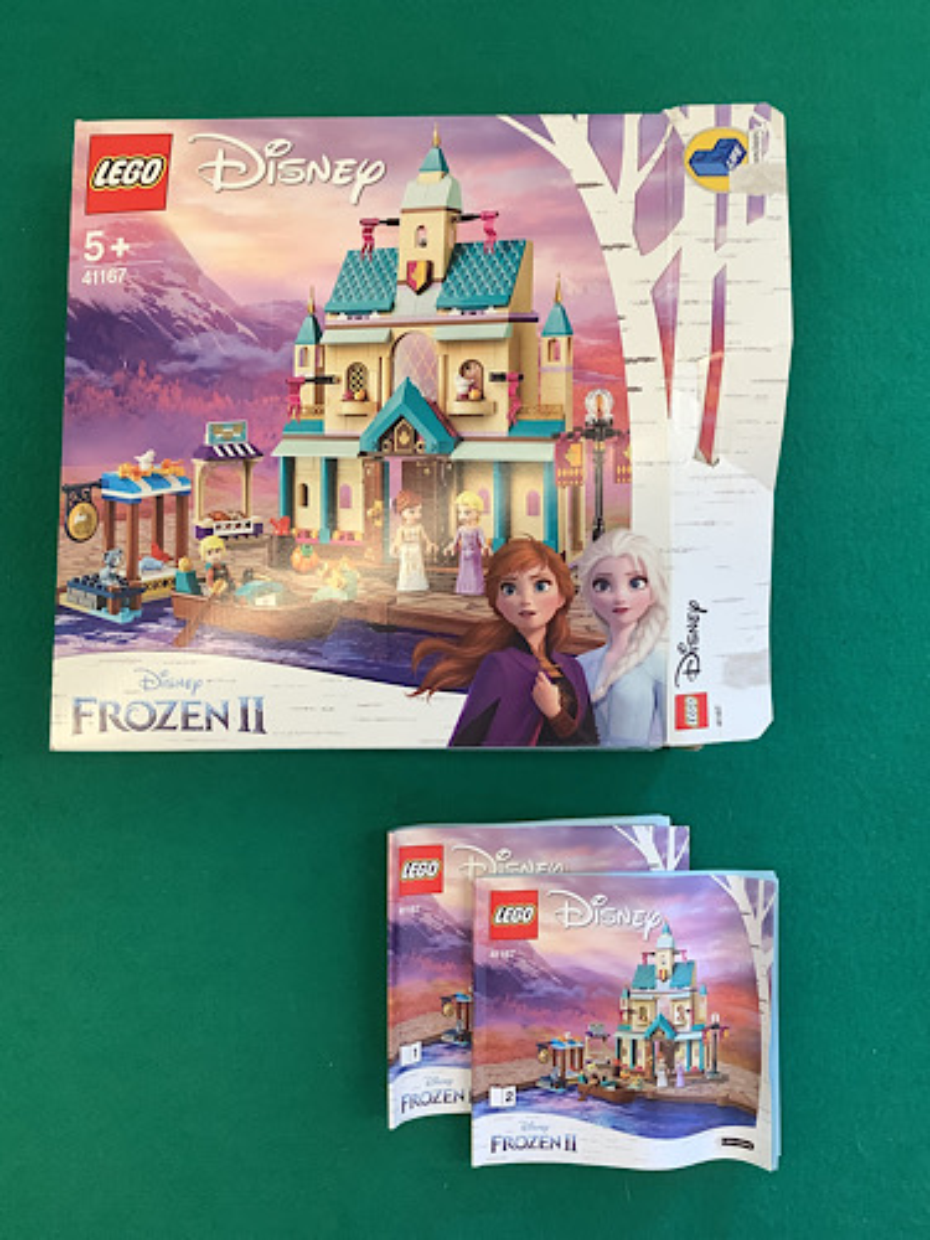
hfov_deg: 45.4
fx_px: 1110
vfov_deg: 58.4
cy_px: 620
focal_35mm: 31
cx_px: 465
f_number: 2.4
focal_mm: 3.3
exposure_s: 1/50
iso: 64
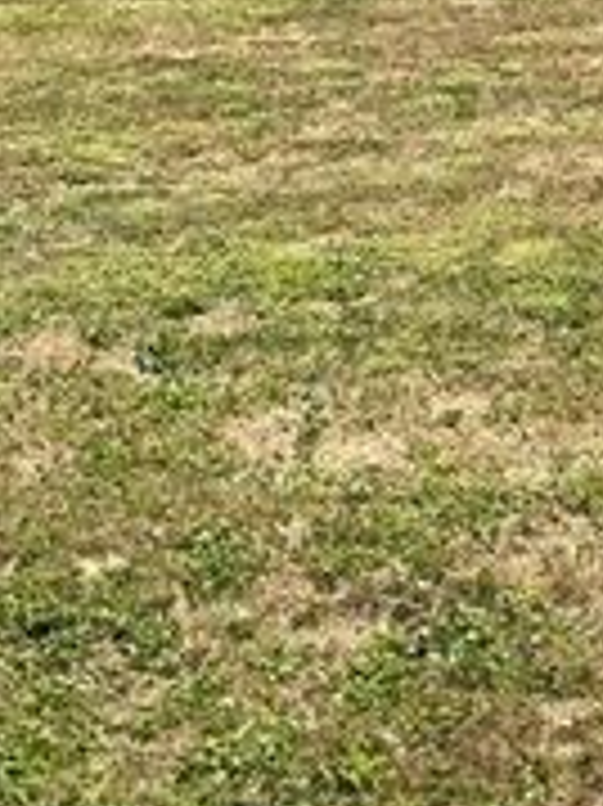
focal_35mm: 108
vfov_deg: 17.8
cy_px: -2
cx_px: 612
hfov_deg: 13.5
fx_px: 2511
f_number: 1.8
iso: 25
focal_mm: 3
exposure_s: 1/1577
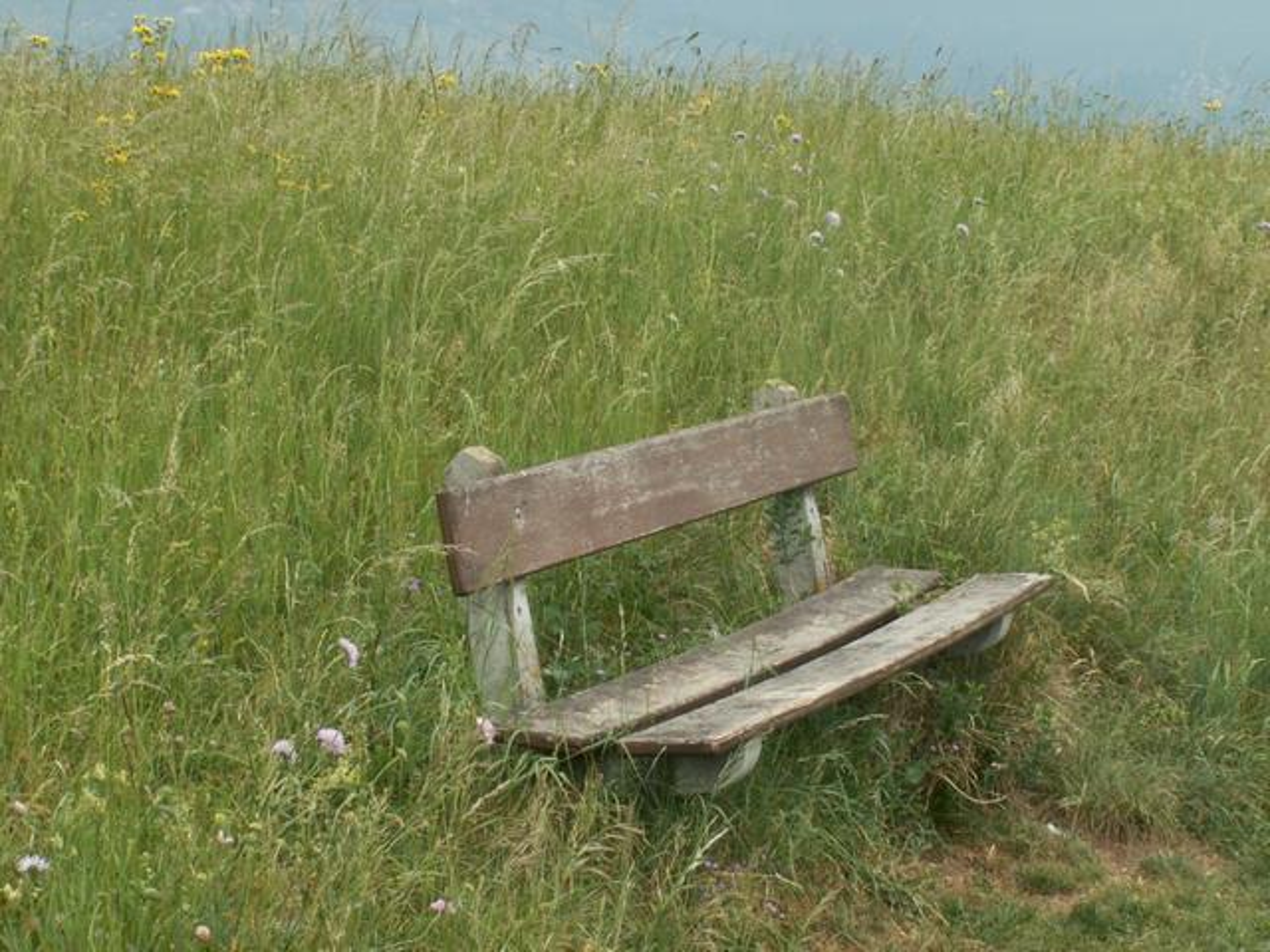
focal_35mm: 86
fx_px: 3155
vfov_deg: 17.2
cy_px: 476
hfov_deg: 22.8
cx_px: 635
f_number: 6.3
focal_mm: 14.45
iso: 50
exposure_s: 1/125
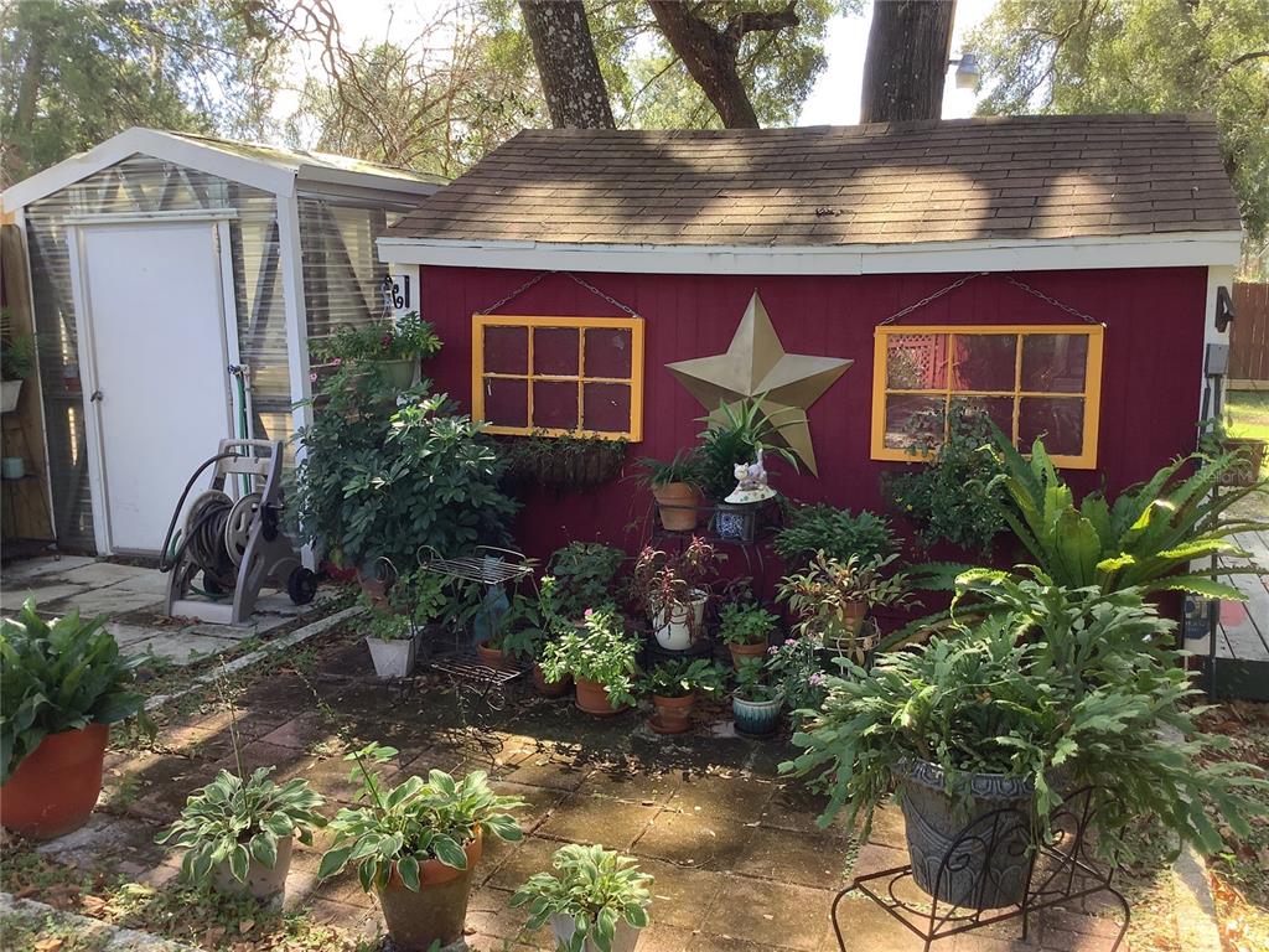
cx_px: 634
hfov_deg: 58.4
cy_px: 476
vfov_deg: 45.4
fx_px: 1136
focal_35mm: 31
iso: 40
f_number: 2.4
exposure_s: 1/100
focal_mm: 3.3
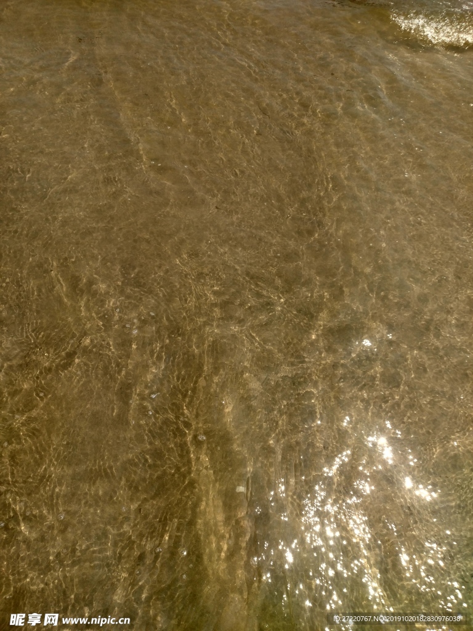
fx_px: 492
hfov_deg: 51.4
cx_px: 236
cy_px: 316
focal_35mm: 27
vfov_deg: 65.3
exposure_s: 1/1029
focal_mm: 4.73
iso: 100
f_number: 2.2
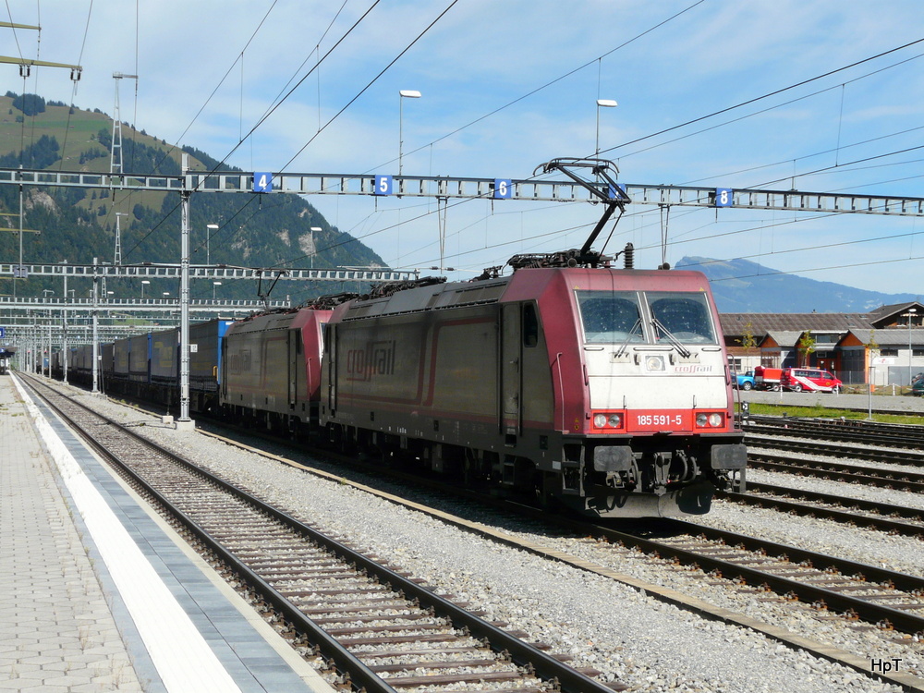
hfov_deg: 33.2
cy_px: 346
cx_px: 462
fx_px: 1548
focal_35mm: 58
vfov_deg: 25.2
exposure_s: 1/500
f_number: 6.3
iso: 100
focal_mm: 9.5
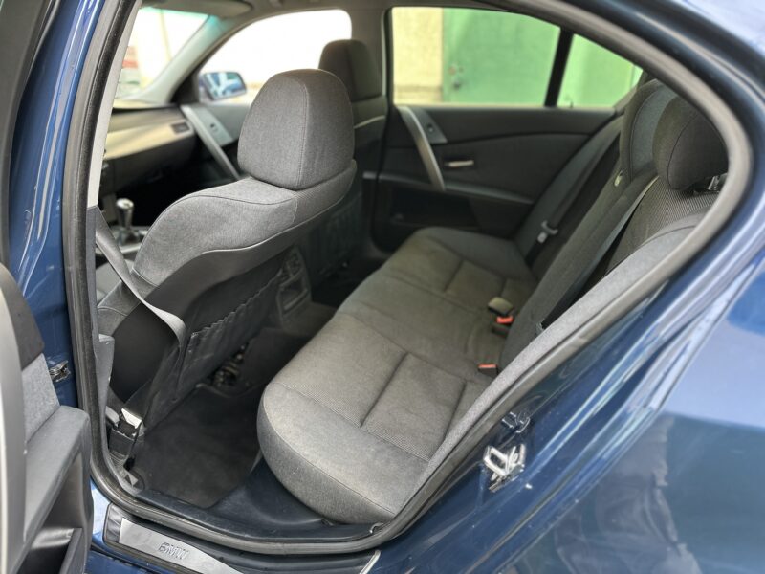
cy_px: 287
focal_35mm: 24
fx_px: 530
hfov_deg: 71.6
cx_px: 382
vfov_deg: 56.8
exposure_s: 1/121
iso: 125
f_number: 1.78
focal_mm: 6.86
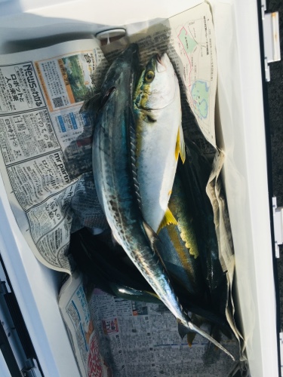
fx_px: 316
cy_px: 188
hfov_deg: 48.2
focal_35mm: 29
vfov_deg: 61.7
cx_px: 142
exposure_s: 1/2198
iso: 25
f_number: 2.2
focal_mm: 4.15
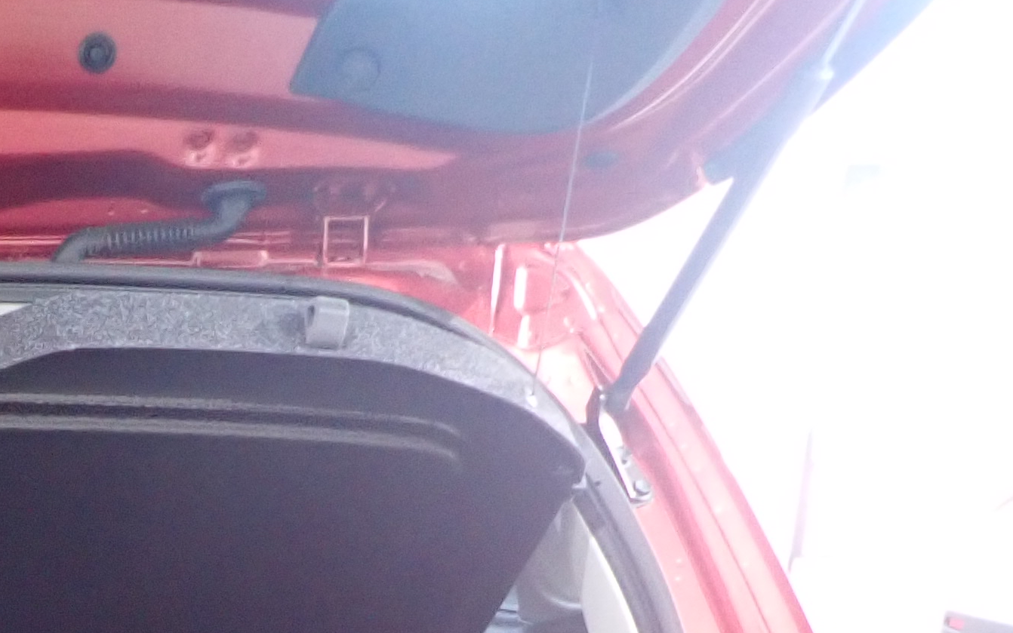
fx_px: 2181
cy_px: 1120
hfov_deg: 23.8
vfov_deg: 14.6
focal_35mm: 79
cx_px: -202
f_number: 2
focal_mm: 4.5
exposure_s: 1/30
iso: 800
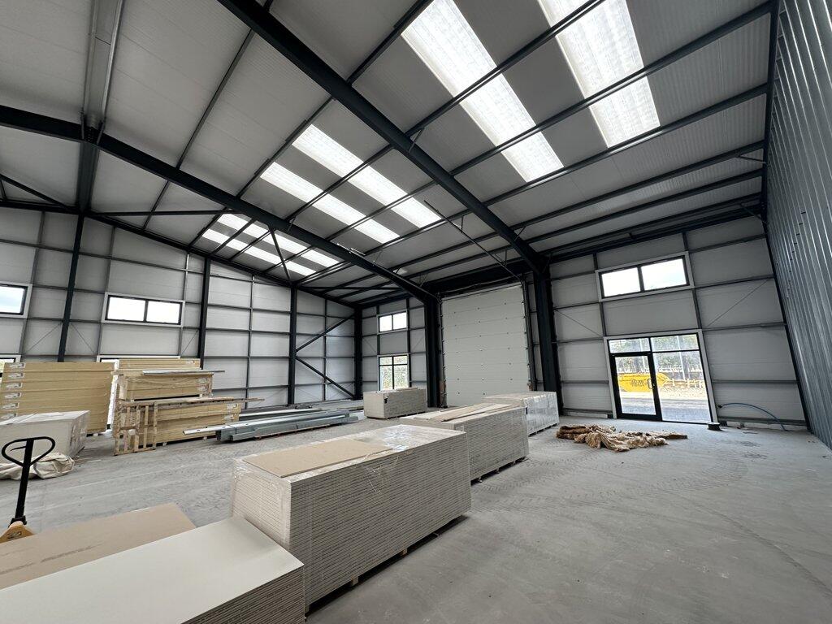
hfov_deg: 102.1
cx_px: 416
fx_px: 336
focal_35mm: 14
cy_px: 312
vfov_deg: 85.7
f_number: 2.2
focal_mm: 2.22
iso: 80
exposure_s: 1/99
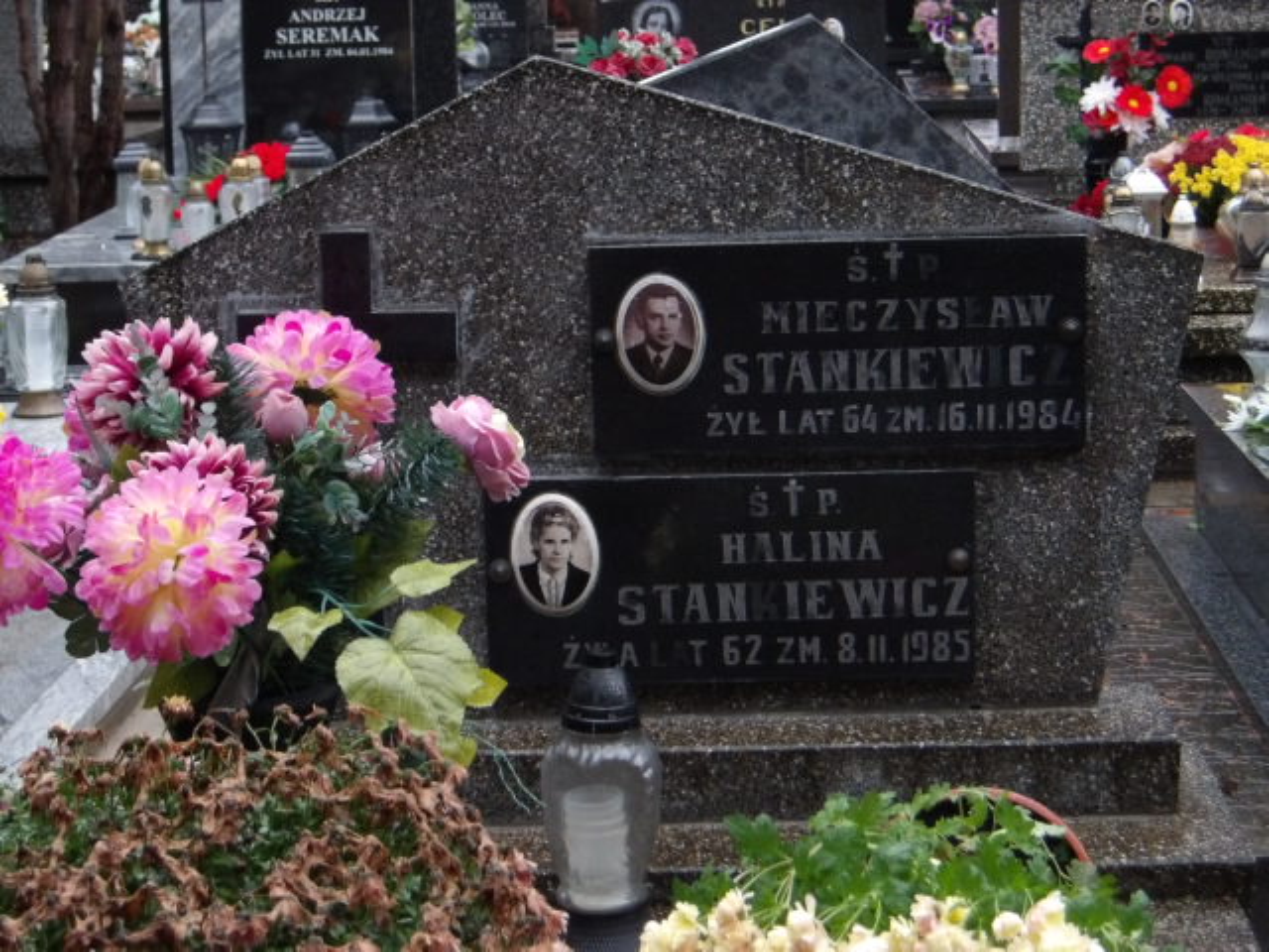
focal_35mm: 87
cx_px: 634
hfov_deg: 22.5
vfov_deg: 17.0
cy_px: 476
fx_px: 3189
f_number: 5.6
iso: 800
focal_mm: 15.6
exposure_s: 1/60
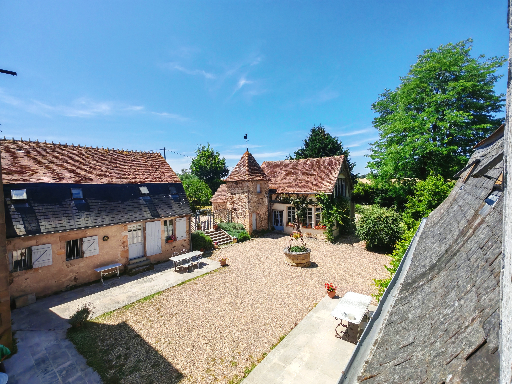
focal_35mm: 16
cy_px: 192
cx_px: 256
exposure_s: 1/1100
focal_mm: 1.96
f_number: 2.2
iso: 50
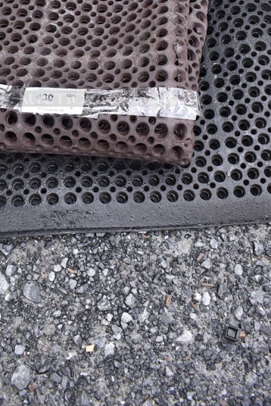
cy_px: 67
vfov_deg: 40.5
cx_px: 95
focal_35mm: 46
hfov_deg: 29.1
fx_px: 519
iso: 220
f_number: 5.6
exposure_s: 1/125
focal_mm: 18
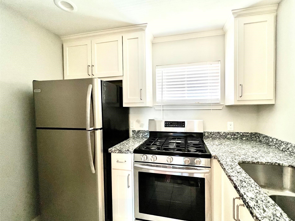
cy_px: 113
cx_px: 159
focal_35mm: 14
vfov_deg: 85.6
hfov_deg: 101.9
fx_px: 119
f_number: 1.8
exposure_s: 1/126
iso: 200
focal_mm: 1.57
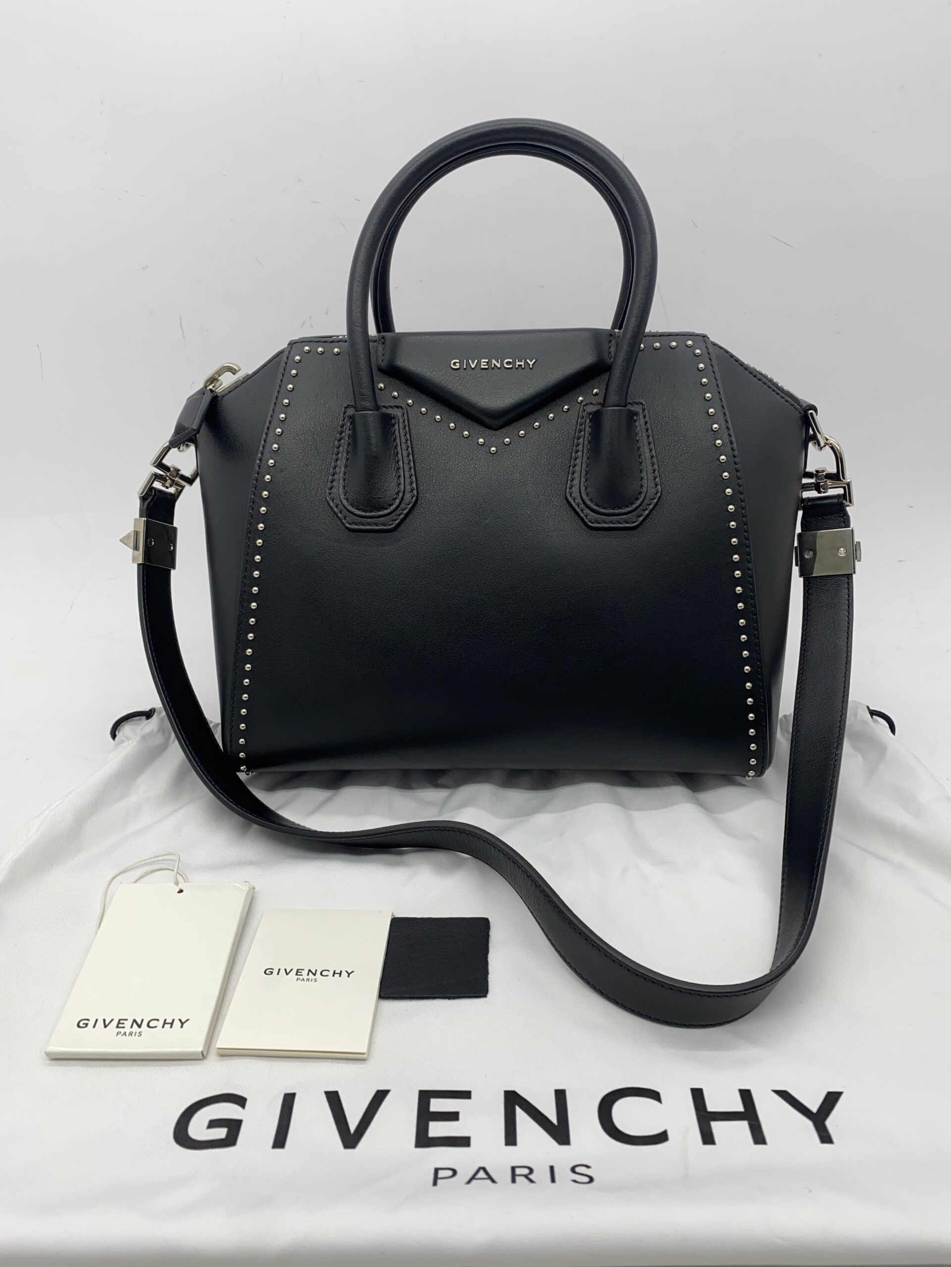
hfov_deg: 53.1
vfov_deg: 67.3
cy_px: 634
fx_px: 952
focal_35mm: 26
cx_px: 476
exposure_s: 1/120
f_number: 1.8
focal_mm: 4.25
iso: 32
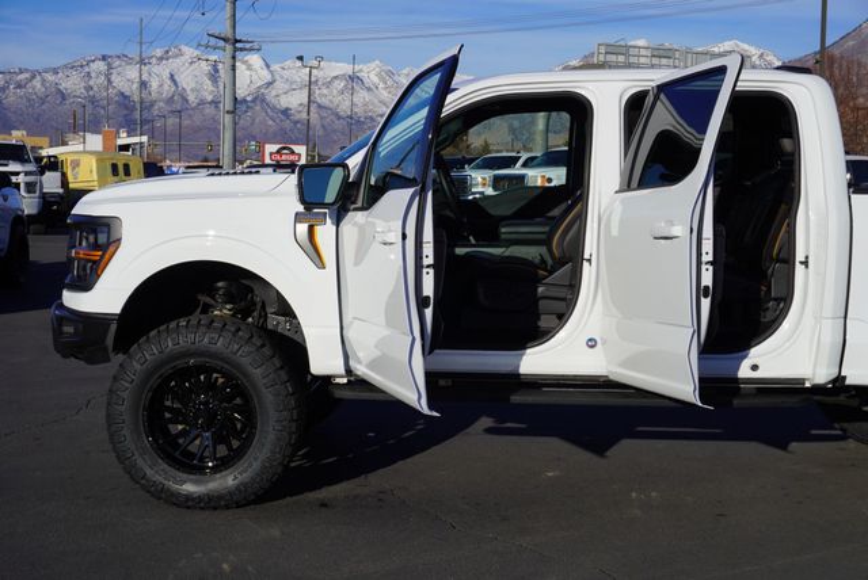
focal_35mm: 52
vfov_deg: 25.8
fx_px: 1267
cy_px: 290
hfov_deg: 37.8
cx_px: 434
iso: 100
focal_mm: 35
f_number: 11
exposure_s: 1/250
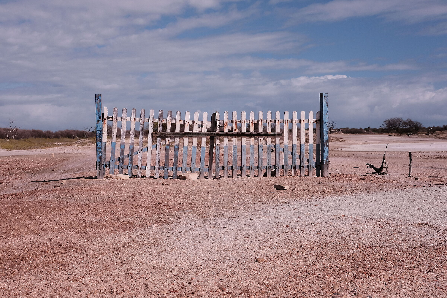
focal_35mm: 41
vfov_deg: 32.6
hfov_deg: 47.4
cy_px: 149
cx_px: 224
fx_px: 509
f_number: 9
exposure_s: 1/4000
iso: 800
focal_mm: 27
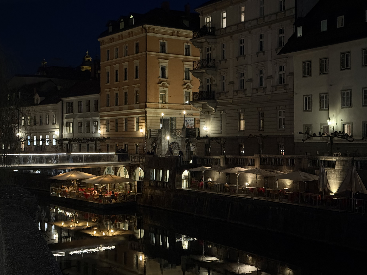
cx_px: 184
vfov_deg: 28.0
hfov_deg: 36.8
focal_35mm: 52
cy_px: 129
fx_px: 551
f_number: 1.78
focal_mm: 6.76
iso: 1000
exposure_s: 1/20
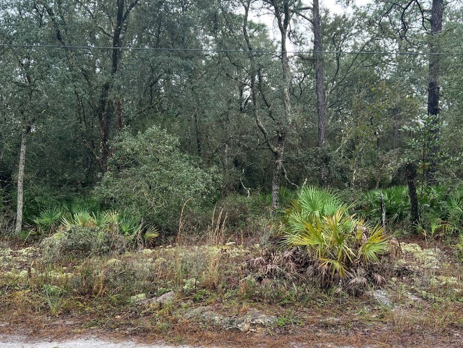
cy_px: 203
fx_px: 468
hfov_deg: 52.4
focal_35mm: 35
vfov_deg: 40.6
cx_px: 270
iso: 50
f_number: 1.5
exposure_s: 1/228
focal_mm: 5.7
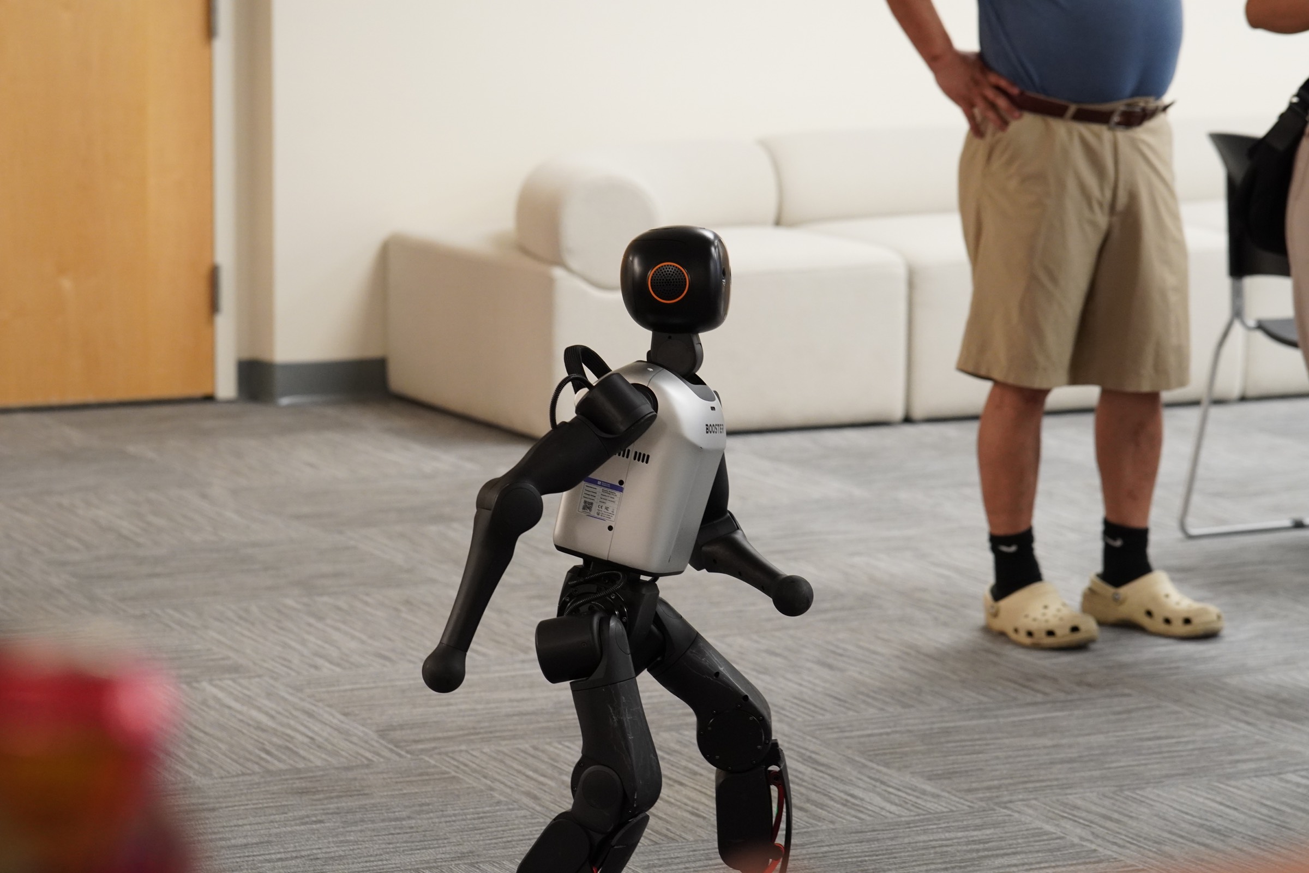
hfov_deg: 18.2
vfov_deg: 12.2
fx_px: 4090
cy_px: 436
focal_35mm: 112
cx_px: 654
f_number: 3.2
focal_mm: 75
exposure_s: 1/160
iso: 1600
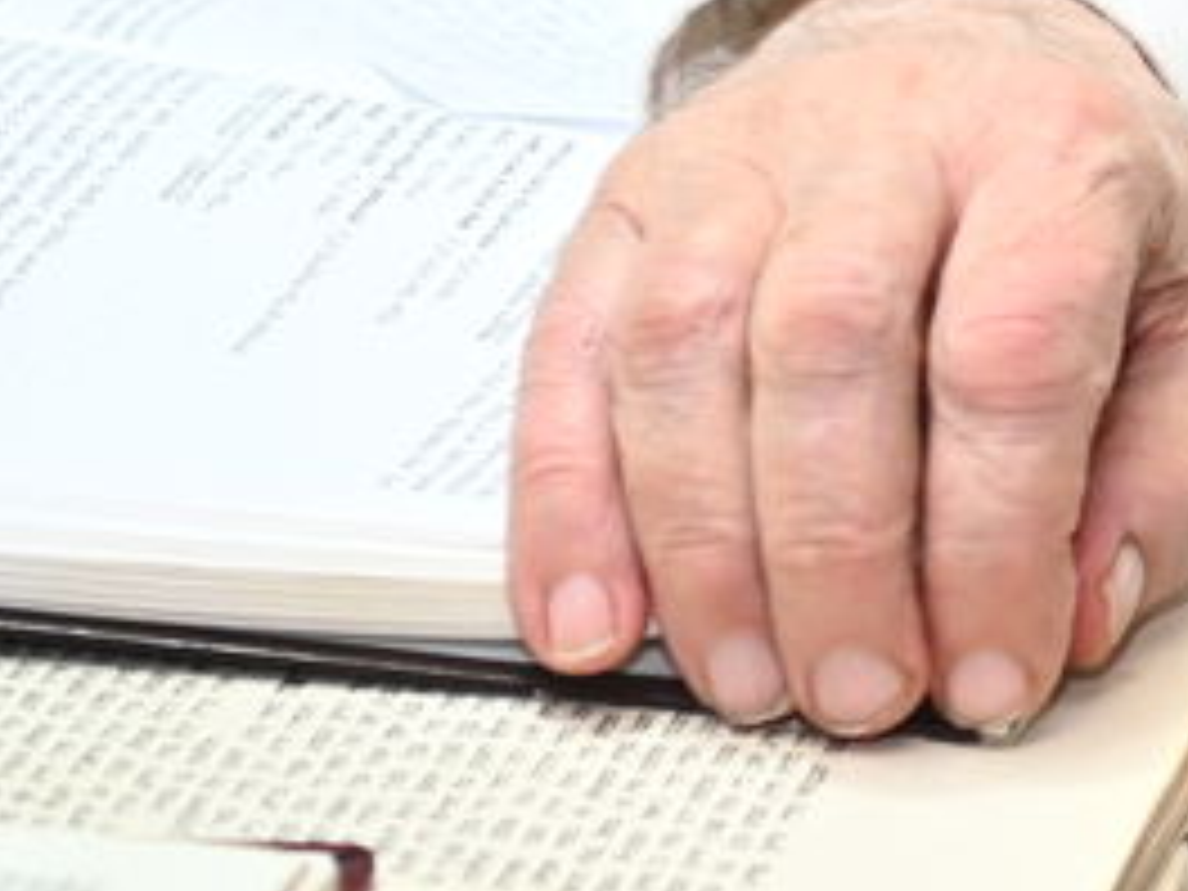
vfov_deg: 5.2
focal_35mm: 280
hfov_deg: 6.7
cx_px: 2786
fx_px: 9609
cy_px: -1080
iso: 2000
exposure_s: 1/160
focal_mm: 55
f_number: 4
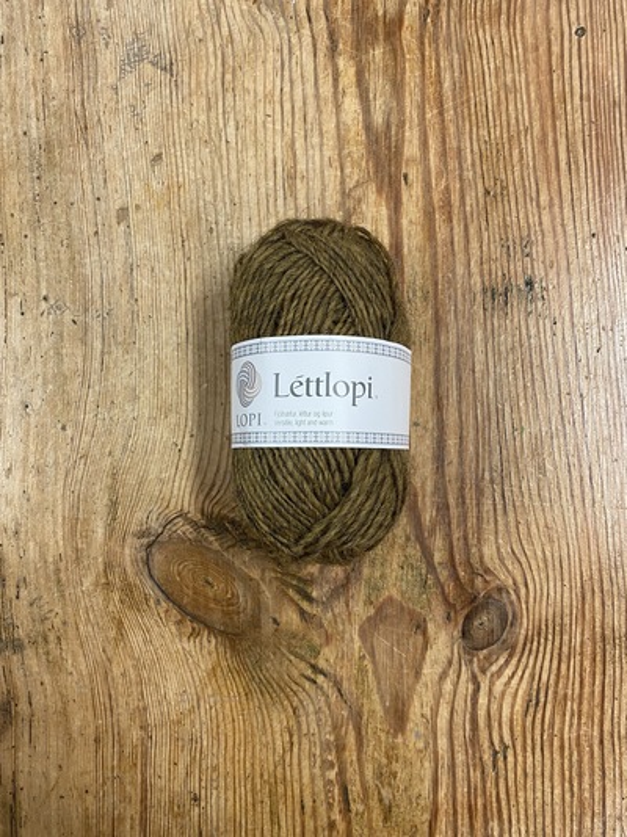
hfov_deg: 53.0
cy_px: 418
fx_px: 628
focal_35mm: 26
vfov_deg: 67.3
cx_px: 314
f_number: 1.8
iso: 80
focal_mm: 4.25
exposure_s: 1/50
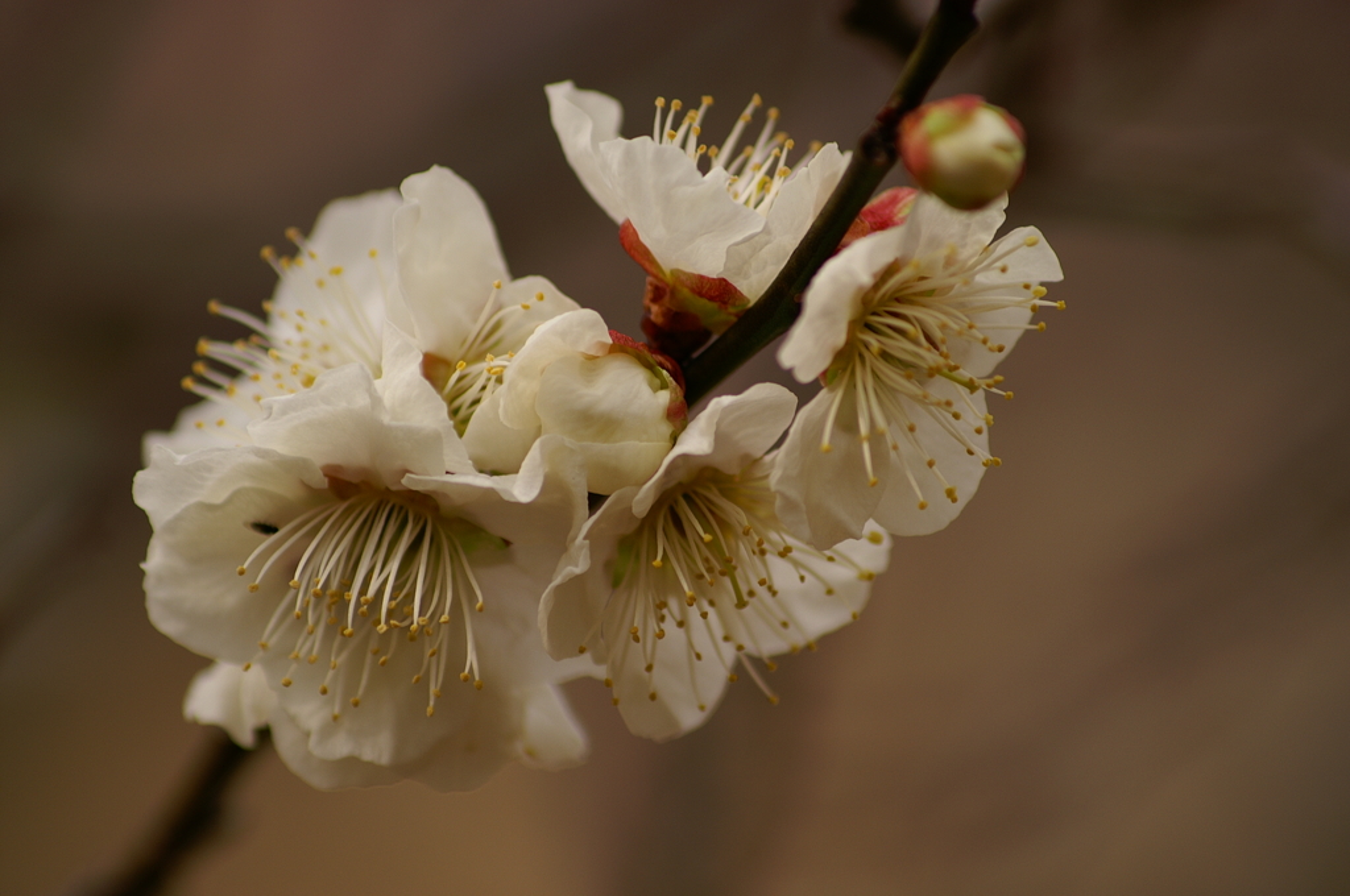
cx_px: 675
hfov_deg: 6.9
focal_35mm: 300
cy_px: 448
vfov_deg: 4.6
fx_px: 11236
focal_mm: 200
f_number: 5.6
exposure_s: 1/640
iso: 100
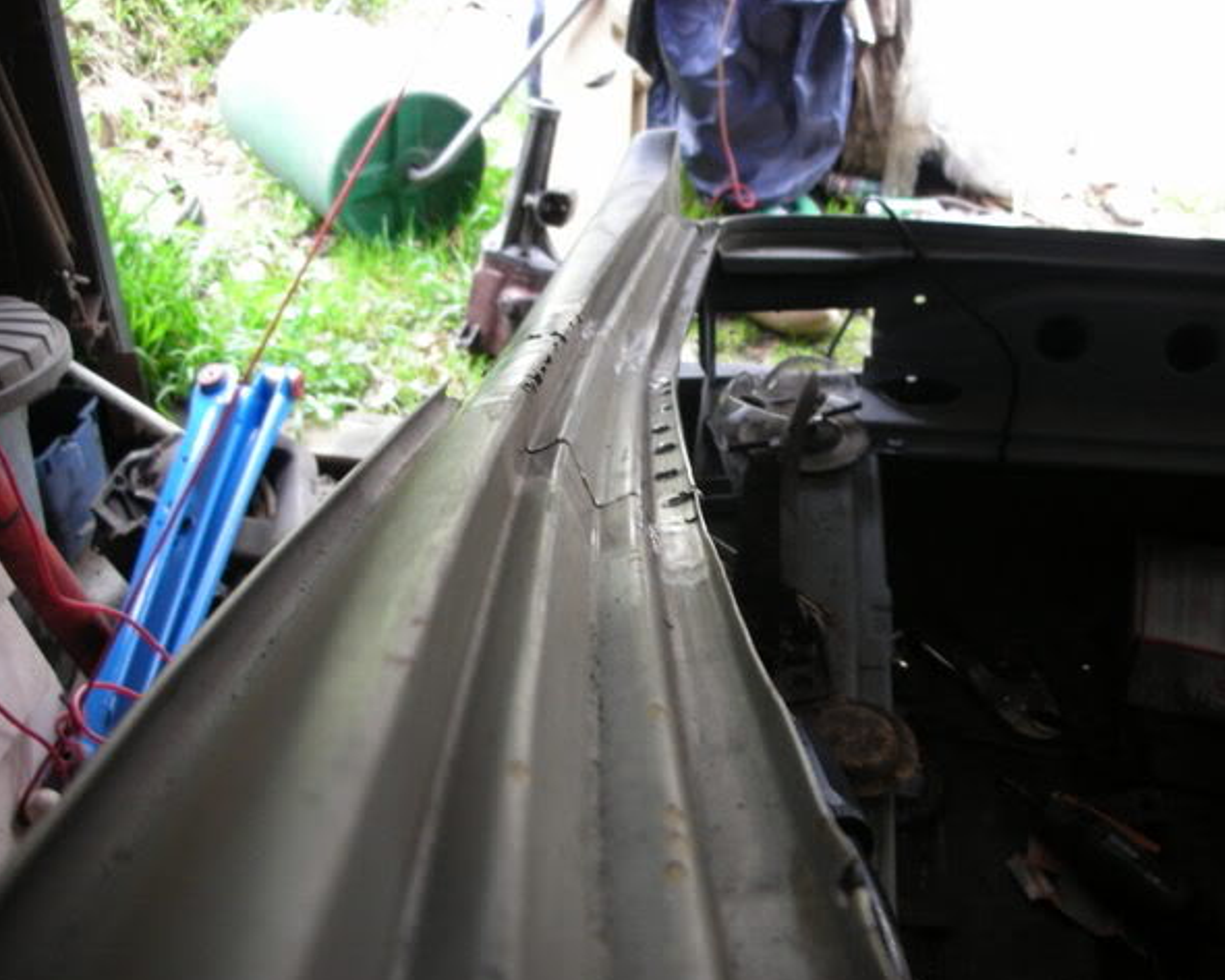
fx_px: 1342
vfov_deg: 40.1
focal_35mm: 37
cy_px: 495
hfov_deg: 49.1
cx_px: 647
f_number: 3
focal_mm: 5.8
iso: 127
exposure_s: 1/30
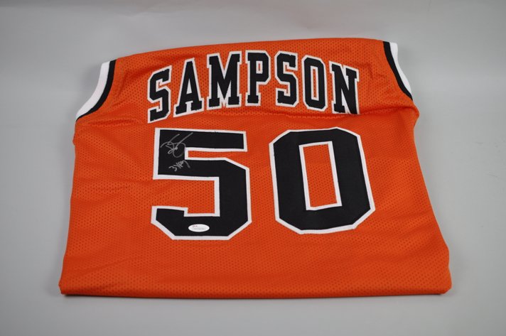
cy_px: 168
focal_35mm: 60
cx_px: 253
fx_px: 842
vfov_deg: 22.6
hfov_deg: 33.4
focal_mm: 40
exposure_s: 1/60
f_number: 4
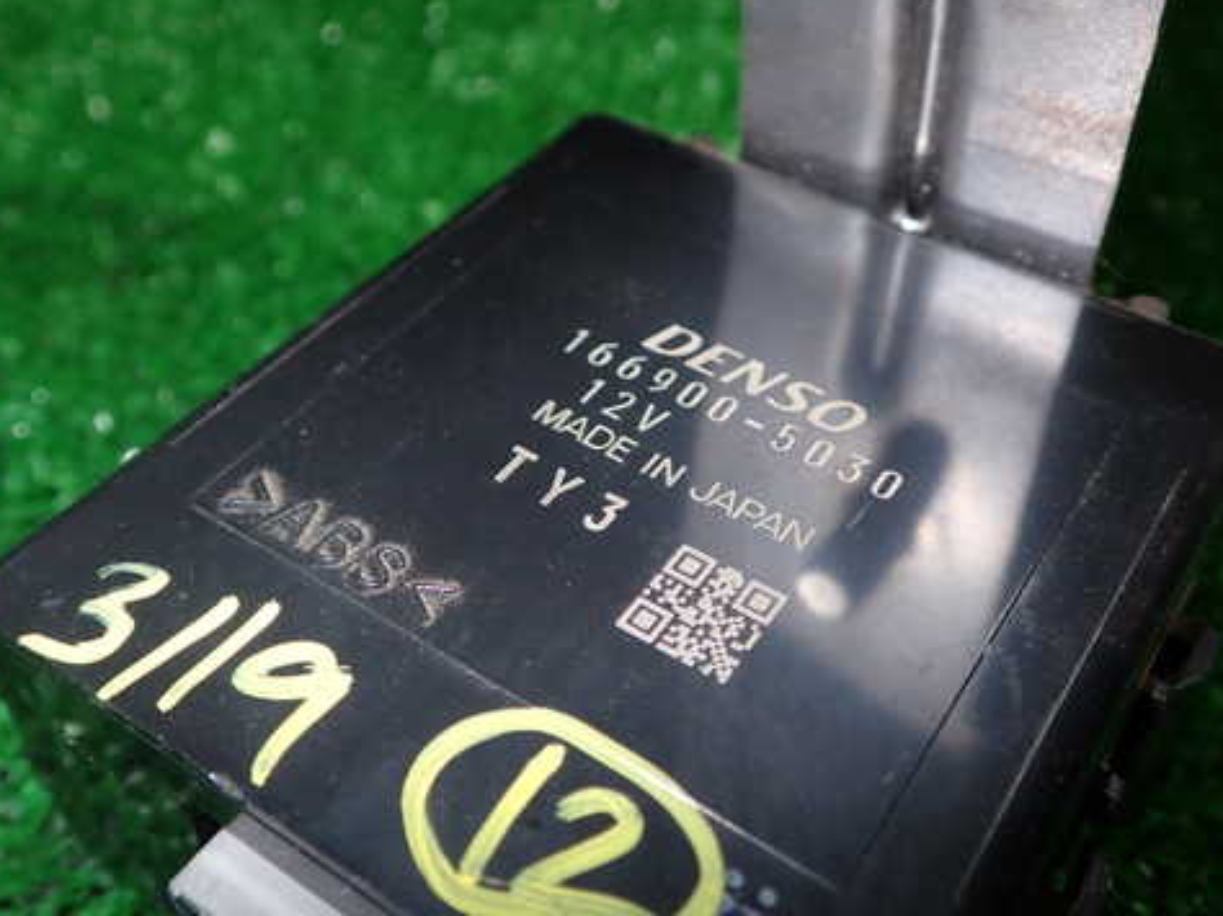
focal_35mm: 38
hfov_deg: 49.0
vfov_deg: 37.7
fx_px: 1342
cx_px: 661
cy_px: 423
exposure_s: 1/30
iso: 200
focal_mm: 5.4
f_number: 6.3
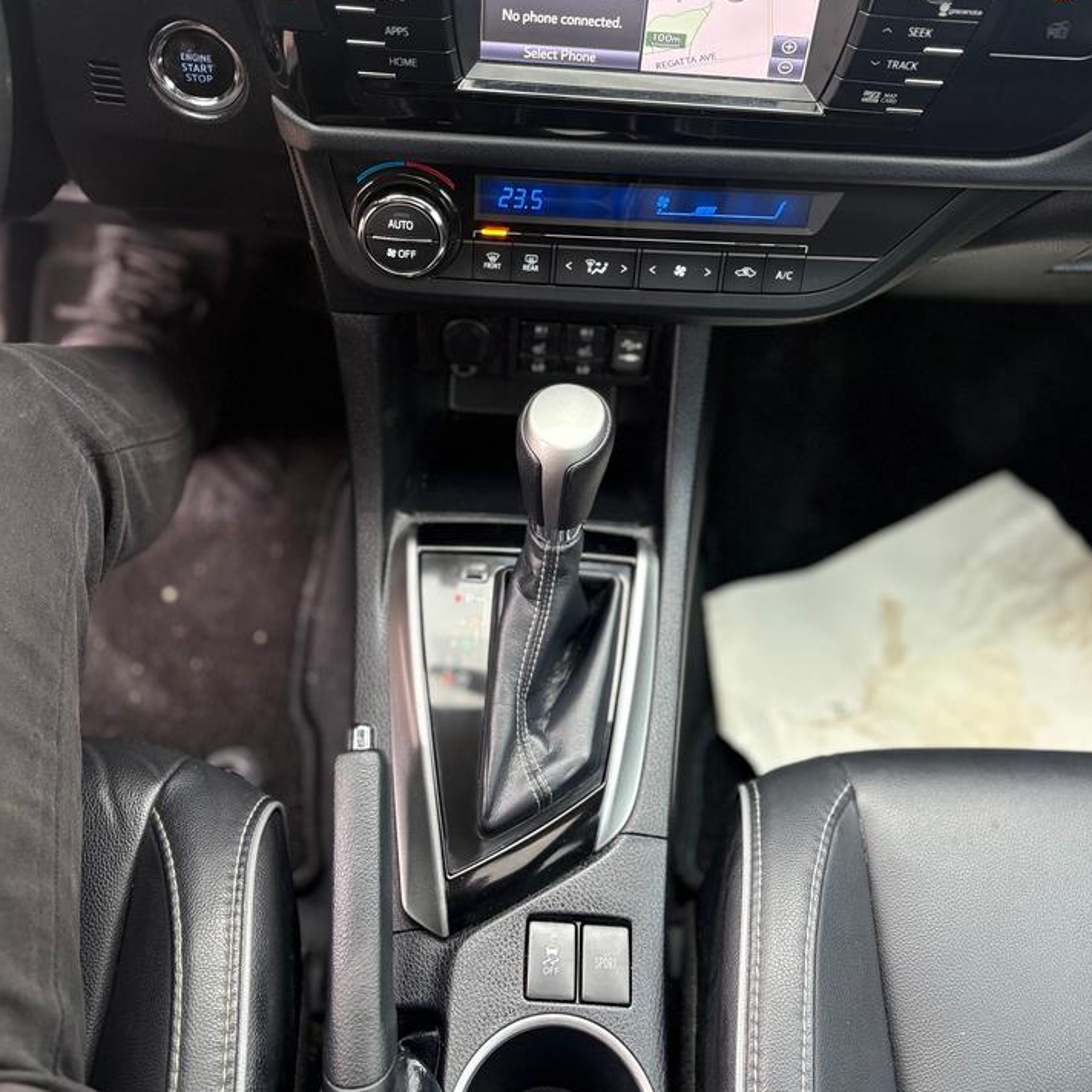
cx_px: 551
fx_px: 1106
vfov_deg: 52.0
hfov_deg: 52.5
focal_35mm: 31
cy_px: 411
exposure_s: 1/59
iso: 200
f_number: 1.6
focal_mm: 5.96
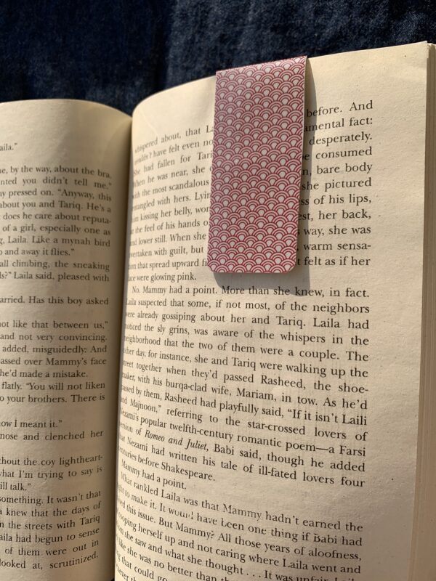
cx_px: 218
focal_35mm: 26
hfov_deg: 53.1
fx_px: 437
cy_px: 290
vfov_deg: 67.3
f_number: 1.8
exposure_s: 1/1916
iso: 25
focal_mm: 4.25
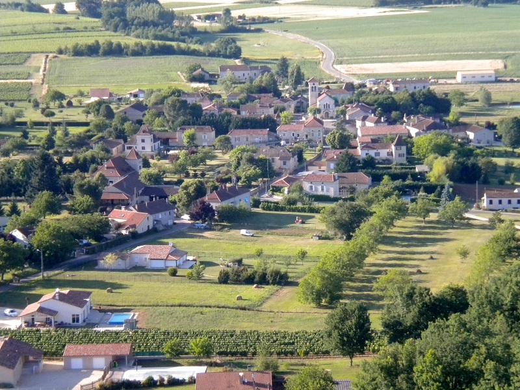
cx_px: 260
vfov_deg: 14.1
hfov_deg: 18.7
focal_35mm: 105
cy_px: 195
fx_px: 1577
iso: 400
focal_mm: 18.9
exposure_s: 1/449
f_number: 5.9
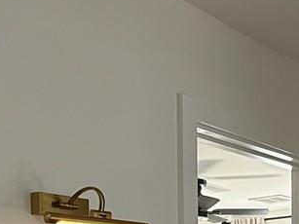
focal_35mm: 73
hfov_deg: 26.5
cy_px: 352
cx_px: 207
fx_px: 630
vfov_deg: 17.7
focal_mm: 2.22
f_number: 2.2
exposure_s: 1/120
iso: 100
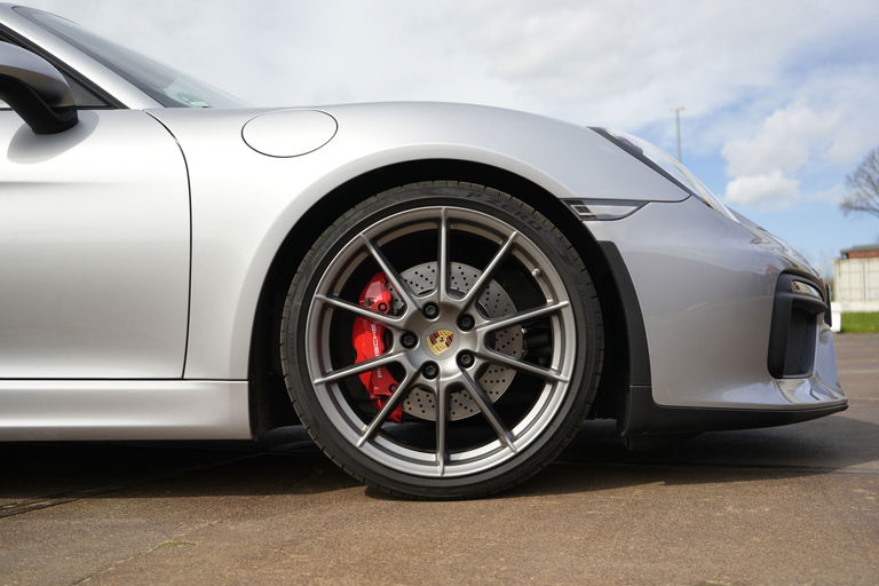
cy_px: 293
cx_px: 440
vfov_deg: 35.9
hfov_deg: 51.9
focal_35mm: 37
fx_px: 903
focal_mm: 37
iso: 125
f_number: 4
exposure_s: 1/400
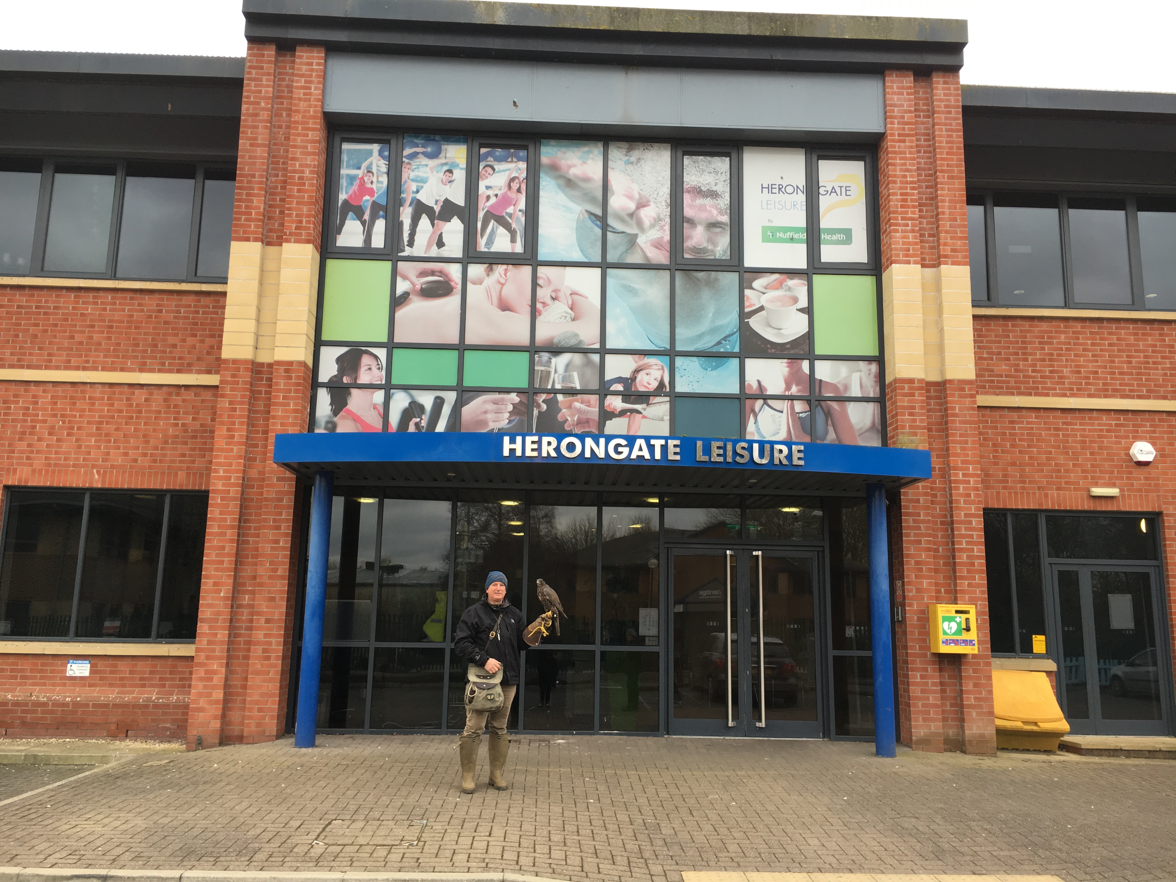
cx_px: 588
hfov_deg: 61.7
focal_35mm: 29
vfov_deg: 48.2
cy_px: 441
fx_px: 985
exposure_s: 1/100
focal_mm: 4.15
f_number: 2.2
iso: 32
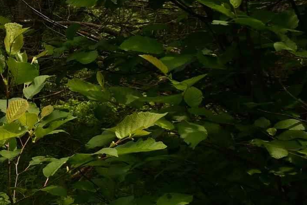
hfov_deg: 20.3
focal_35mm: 65
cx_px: -266
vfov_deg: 20.9
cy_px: 98
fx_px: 554
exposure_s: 1/250
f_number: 8
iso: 140
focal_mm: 10
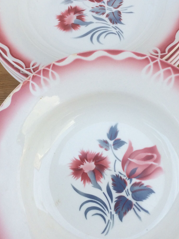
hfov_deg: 28.0
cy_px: 131
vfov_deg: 36.8
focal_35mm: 52
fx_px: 359
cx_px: 97
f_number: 2.2
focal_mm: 4.15
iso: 32
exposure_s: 1/357
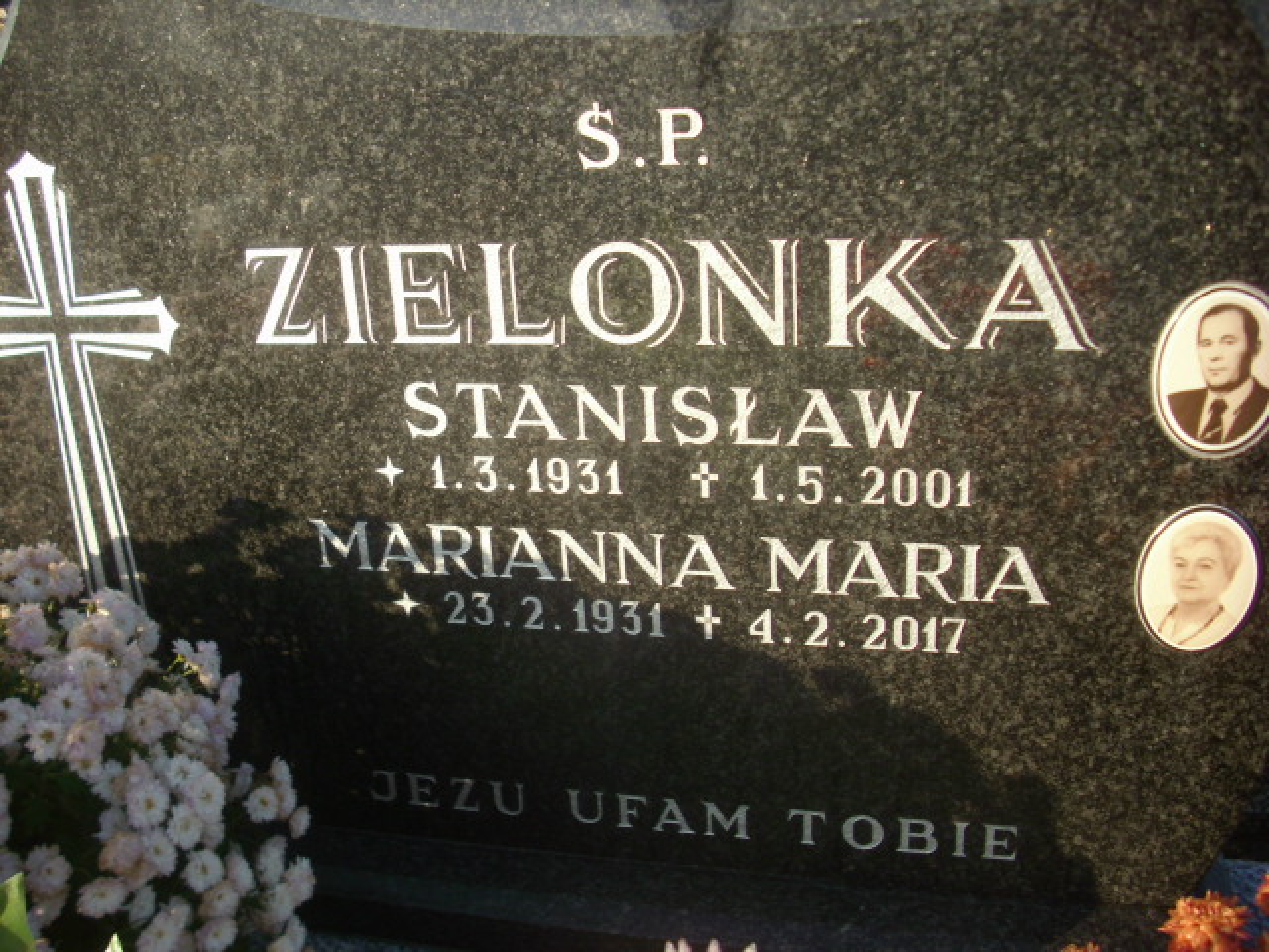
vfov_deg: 38.7
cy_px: 476
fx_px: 1356
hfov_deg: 50.1
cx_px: 634
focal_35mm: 37
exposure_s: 1/96
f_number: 5.6
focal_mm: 6.2
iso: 50
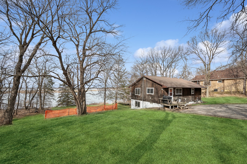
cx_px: 124
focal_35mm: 14
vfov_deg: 81.1
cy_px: 82
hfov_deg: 104.3
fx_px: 96
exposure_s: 1/640
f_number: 8
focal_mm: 14
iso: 200
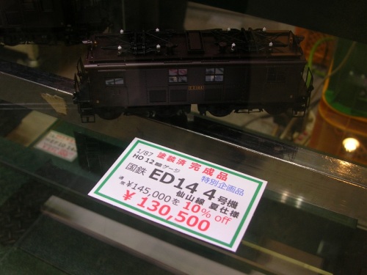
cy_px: 138
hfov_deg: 44.8
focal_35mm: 42
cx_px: 184
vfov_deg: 34.3
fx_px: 445
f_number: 3
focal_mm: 7.1
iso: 50
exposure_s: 1/14
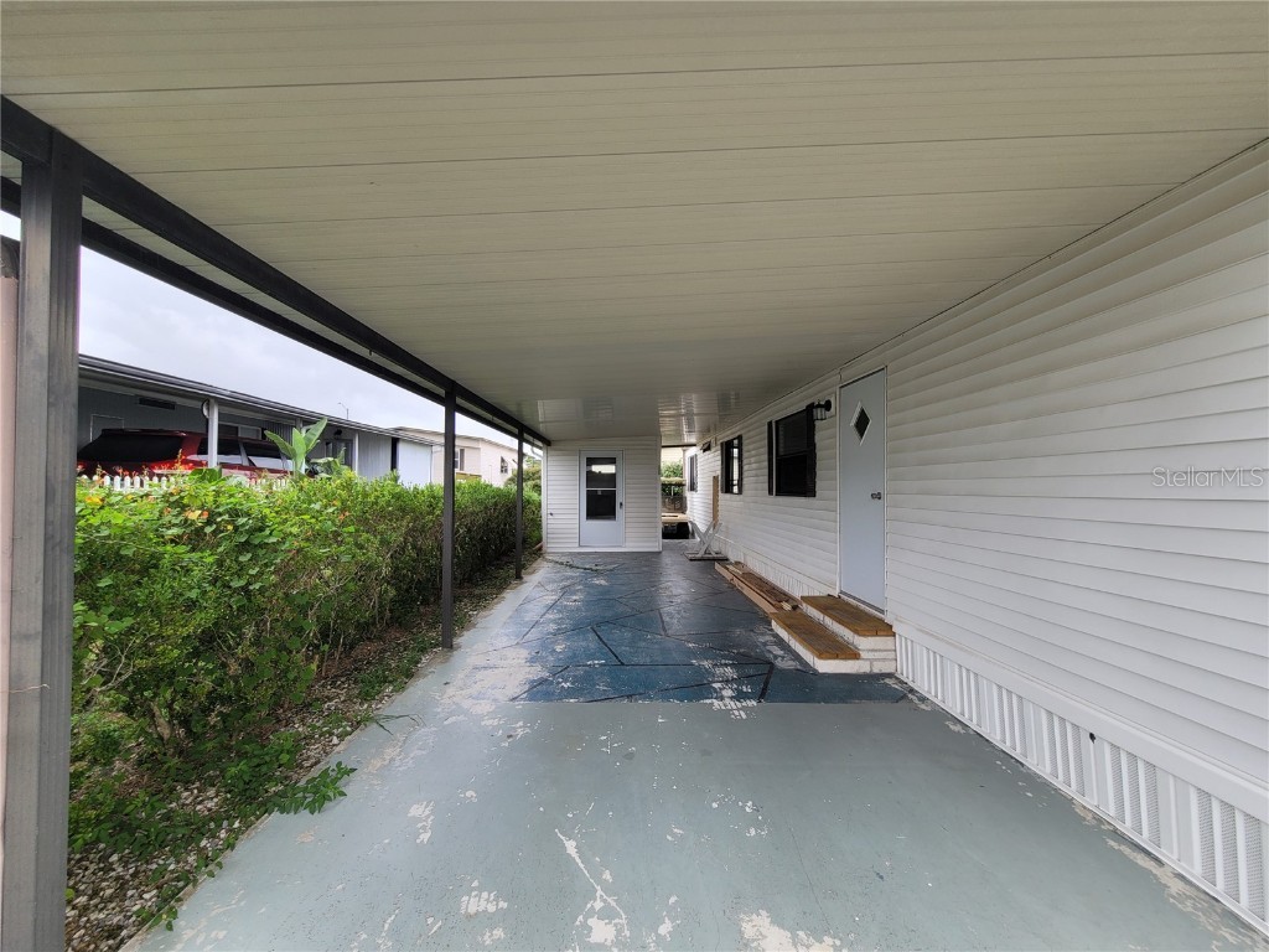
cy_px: 476
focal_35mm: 13
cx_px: 634
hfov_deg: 106.2
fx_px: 477
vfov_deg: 89.9
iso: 50
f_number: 2.2
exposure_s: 1/373
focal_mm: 2.2
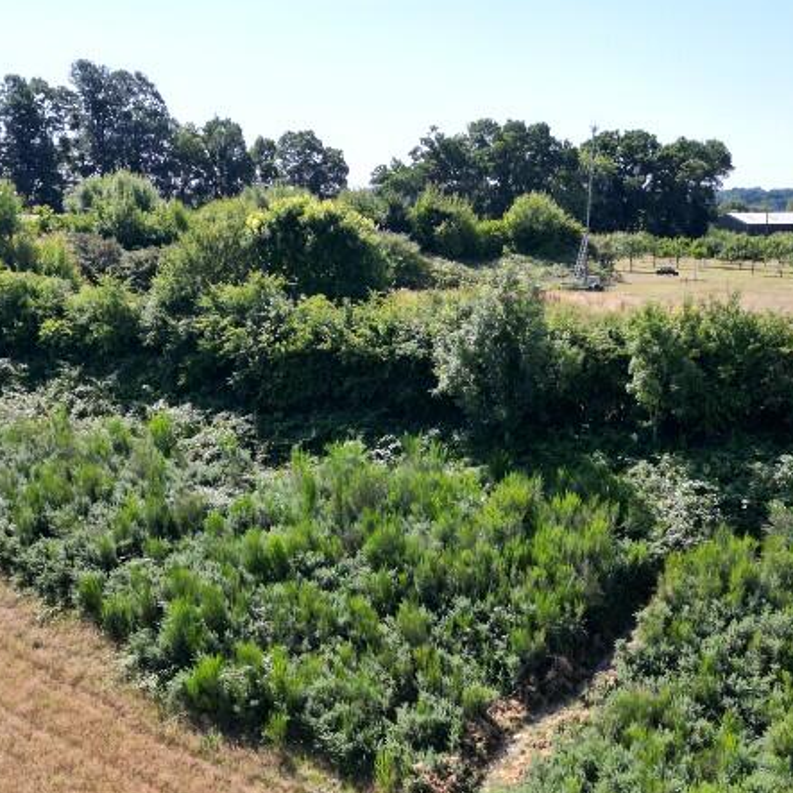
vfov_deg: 34.0
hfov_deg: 34.5
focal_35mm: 49
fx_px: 1270
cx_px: 303
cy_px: 593
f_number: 1.7
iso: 120
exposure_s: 1/2000
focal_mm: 6.72
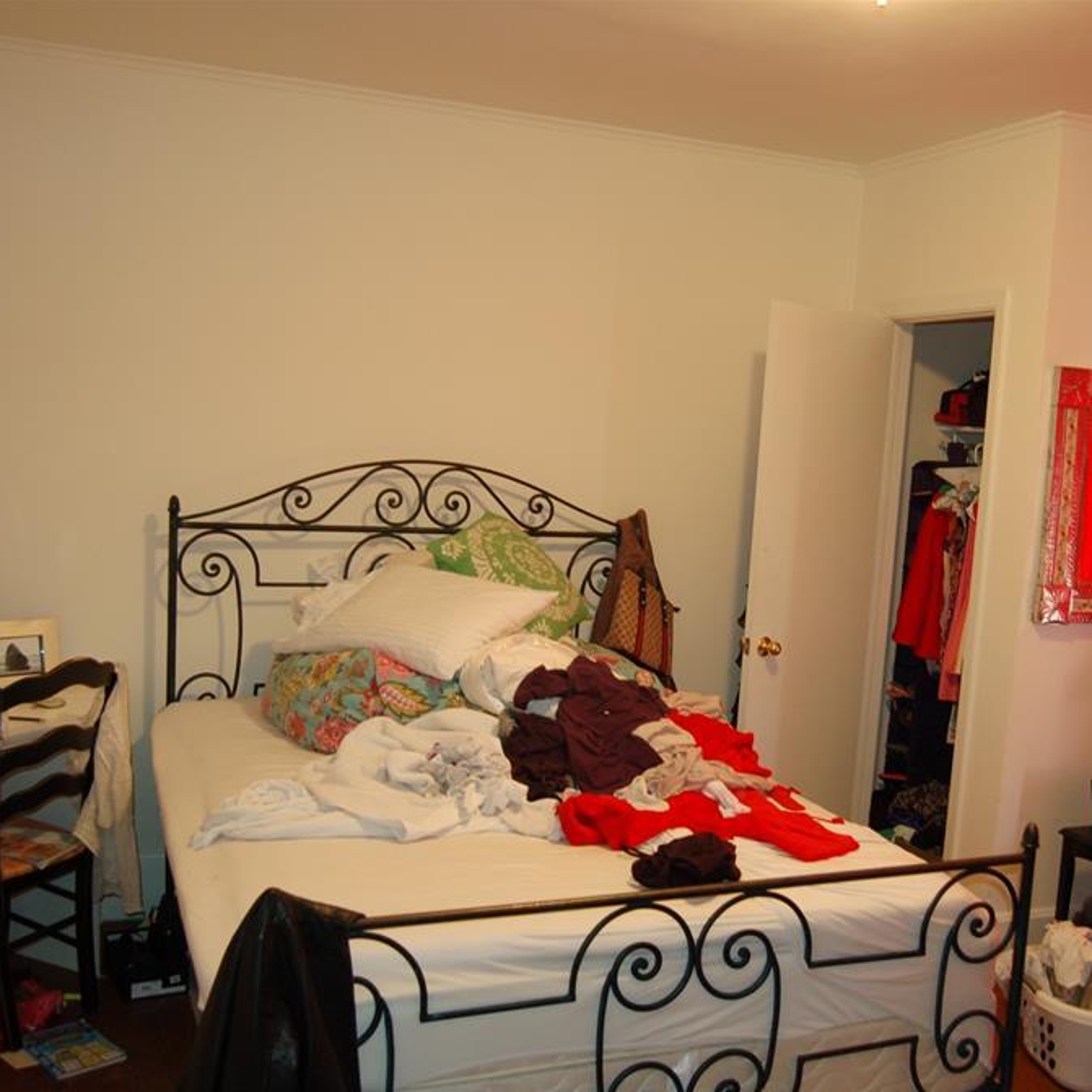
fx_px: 1249
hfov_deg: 47.0
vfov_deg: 47.2
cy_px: 552
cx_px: 636
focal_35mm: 35
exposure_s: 1/8
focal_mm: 18
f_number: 3.5
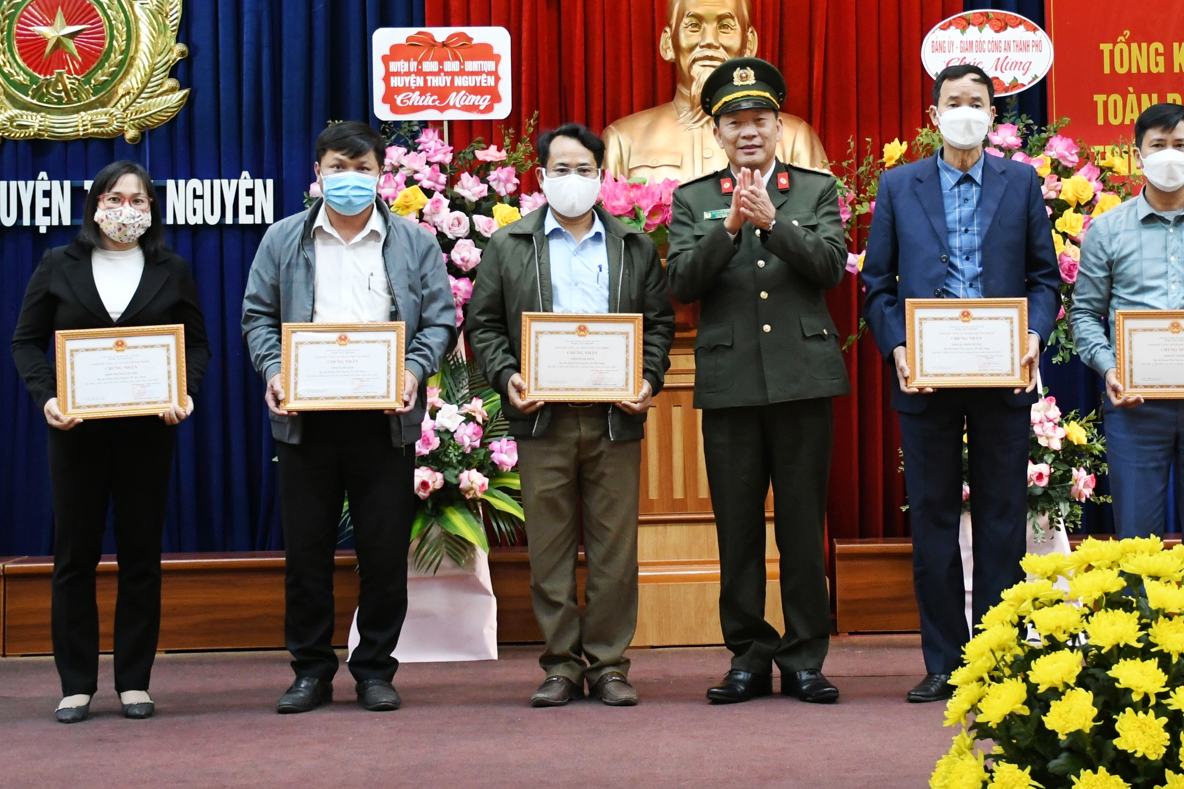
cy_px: 182
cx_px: 800
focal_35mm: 76
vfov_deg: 17.8
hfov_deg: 26.5
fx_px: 2499
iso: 2000
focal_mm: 30
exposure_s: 1/160
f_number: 4
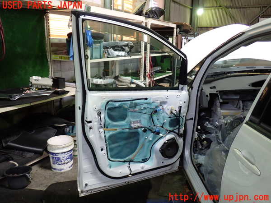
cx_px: 136
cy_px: 102
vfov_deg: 46.8
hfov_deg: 60.0
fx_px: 235
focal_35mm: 30
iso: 200
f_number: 2.3
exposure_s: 1/50
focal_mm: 5.4
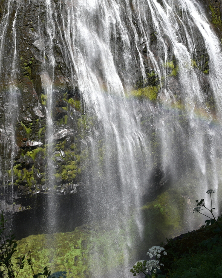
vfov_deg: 31.2
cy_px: 58
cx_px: 90
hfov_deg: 25.7
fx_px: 485
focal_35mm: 59
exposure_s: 1/250
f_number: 8
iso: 100
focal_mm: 32
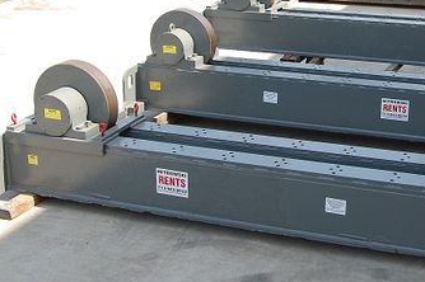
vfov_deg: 21.7
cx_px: 296
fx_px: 730
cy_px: 65
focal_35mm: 62
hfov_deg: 32.1
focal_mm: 23
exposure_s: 1/200
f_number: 7.1
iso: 200
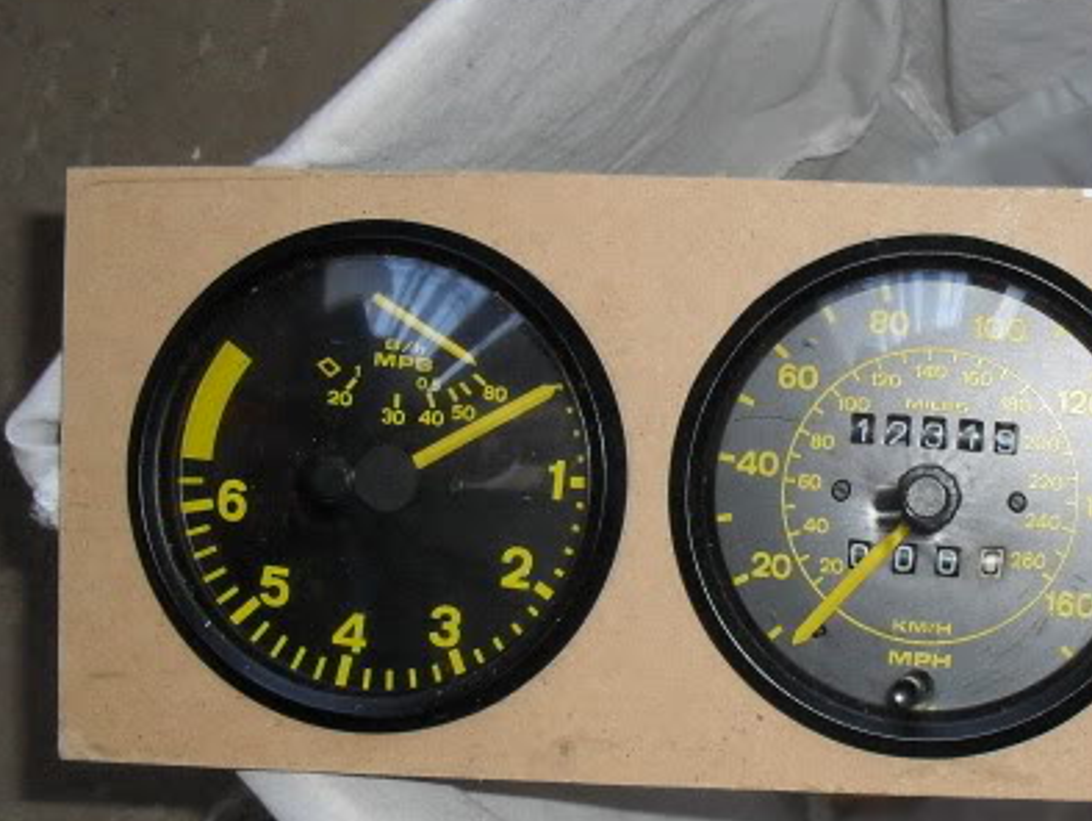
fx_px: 2241
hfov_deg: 26.7
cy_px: 546
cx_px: 909
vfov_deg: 20.7
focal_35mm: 71
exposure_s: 1/45
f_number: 3.2
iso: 200
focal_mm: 6.3
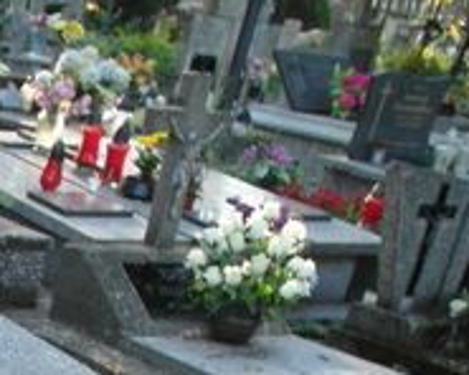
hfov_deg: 19.1
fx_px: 1124
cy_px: 562
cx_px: -324
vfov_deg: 17.1
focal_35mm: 81
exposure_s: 1/45
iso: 100
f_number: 3.4
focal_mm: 5.2
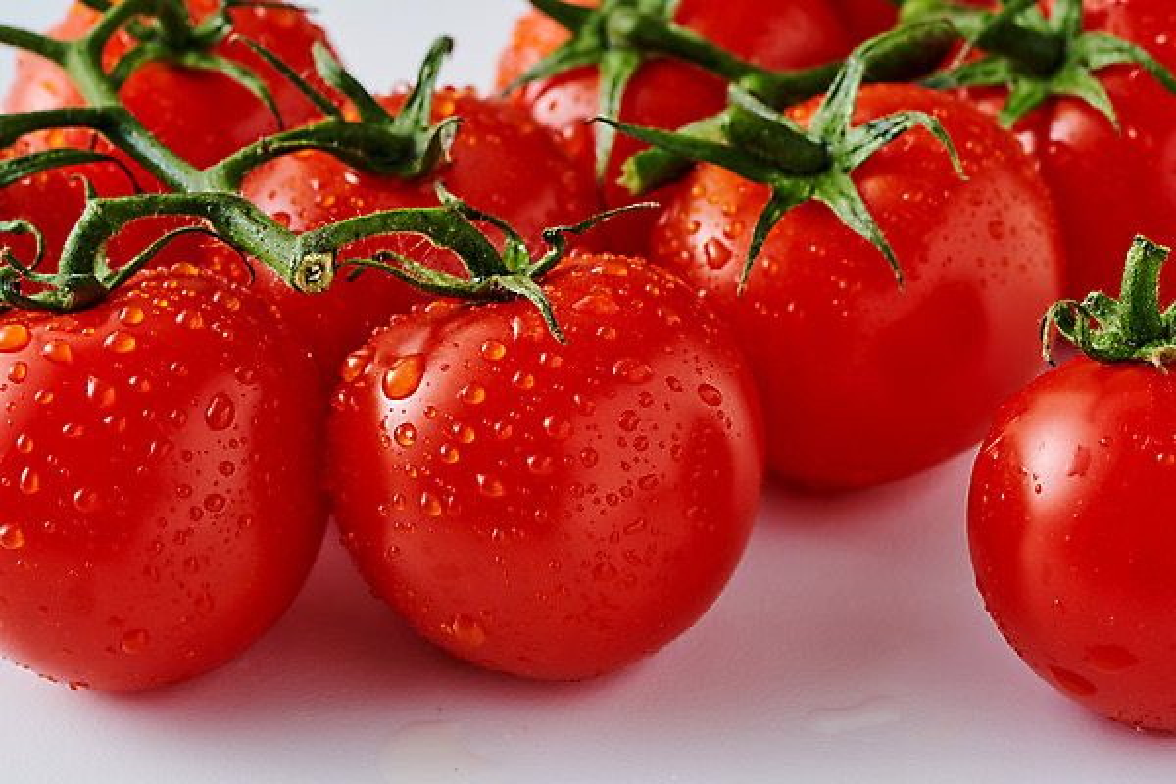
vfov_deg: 15.2
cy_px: 392
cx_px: 588
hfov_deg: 22.6
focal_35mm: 90
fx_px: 2940
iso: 200
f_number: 16
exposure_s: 1/125
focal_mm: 90
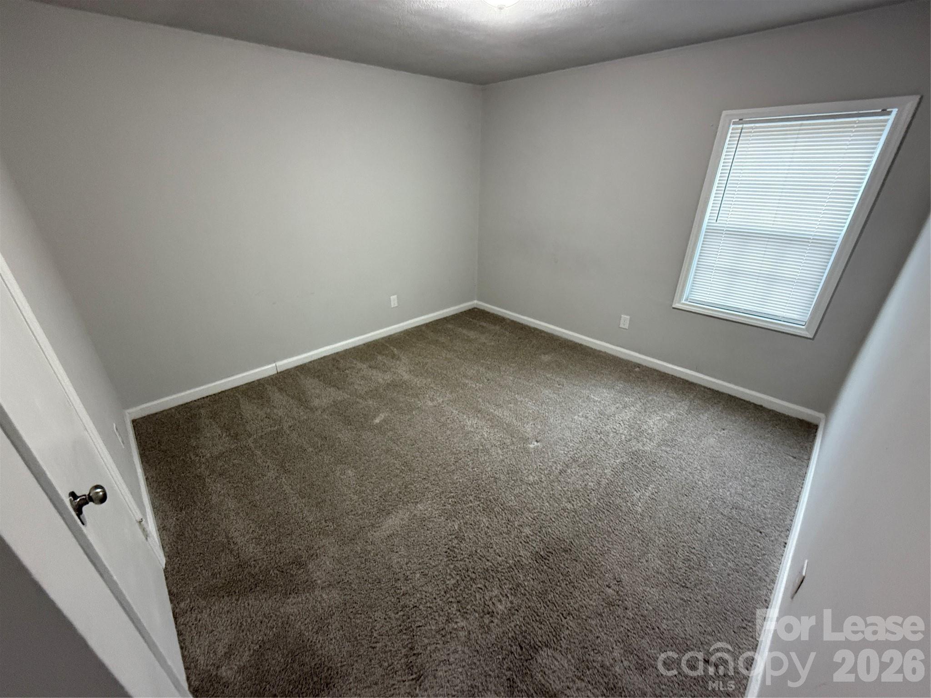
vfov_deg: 85.7
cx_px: 466
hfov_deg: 102.1
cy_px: 349
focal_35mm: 14
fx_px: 377
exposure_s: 1/60
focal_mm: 2.22
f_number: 2.2
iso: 400
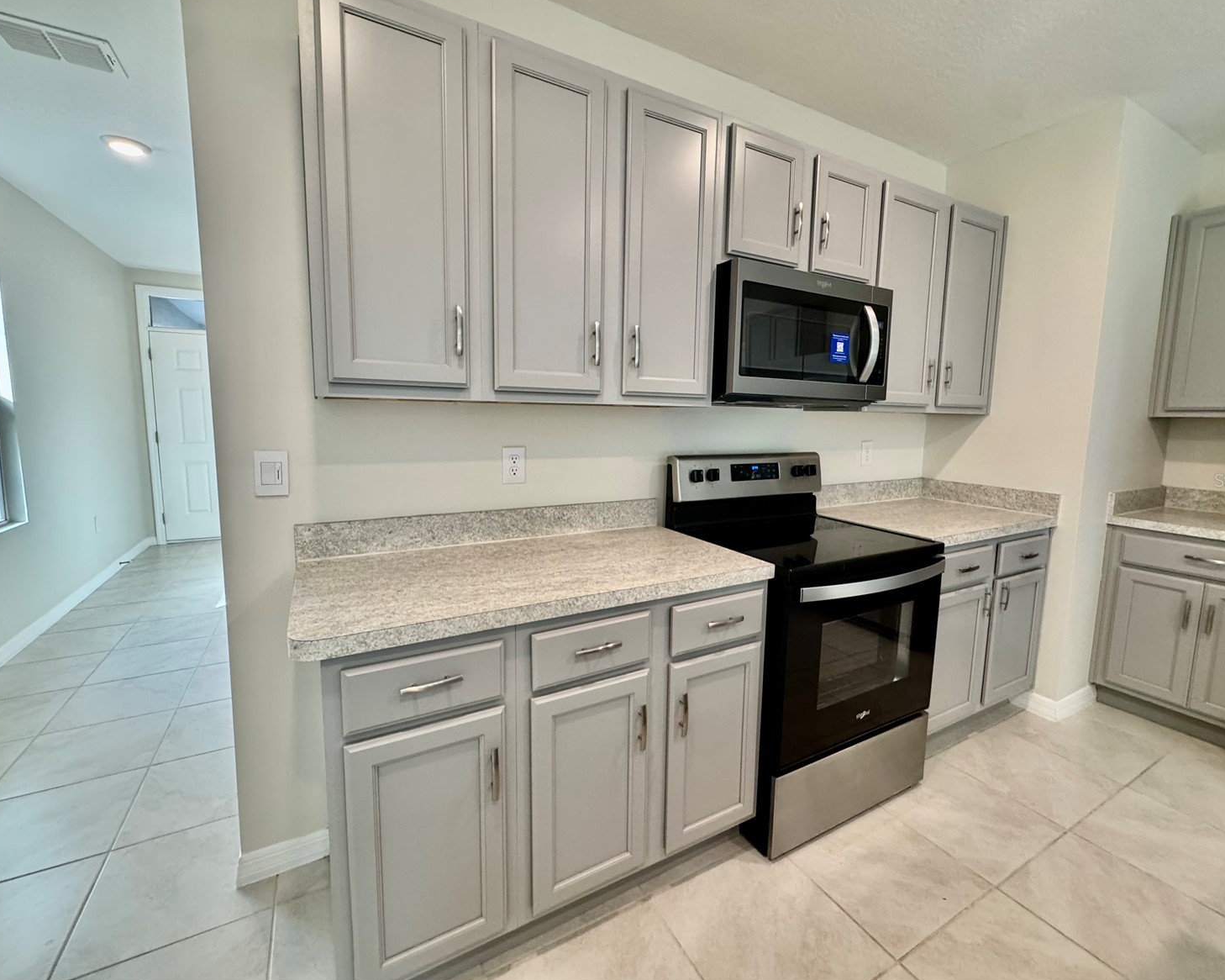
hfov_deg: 96.8
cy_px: 480
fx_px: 544
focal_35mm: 15
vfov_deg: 84.0
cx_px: 622
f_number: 2.2
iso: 320
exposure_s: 1/120
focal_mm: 2.22
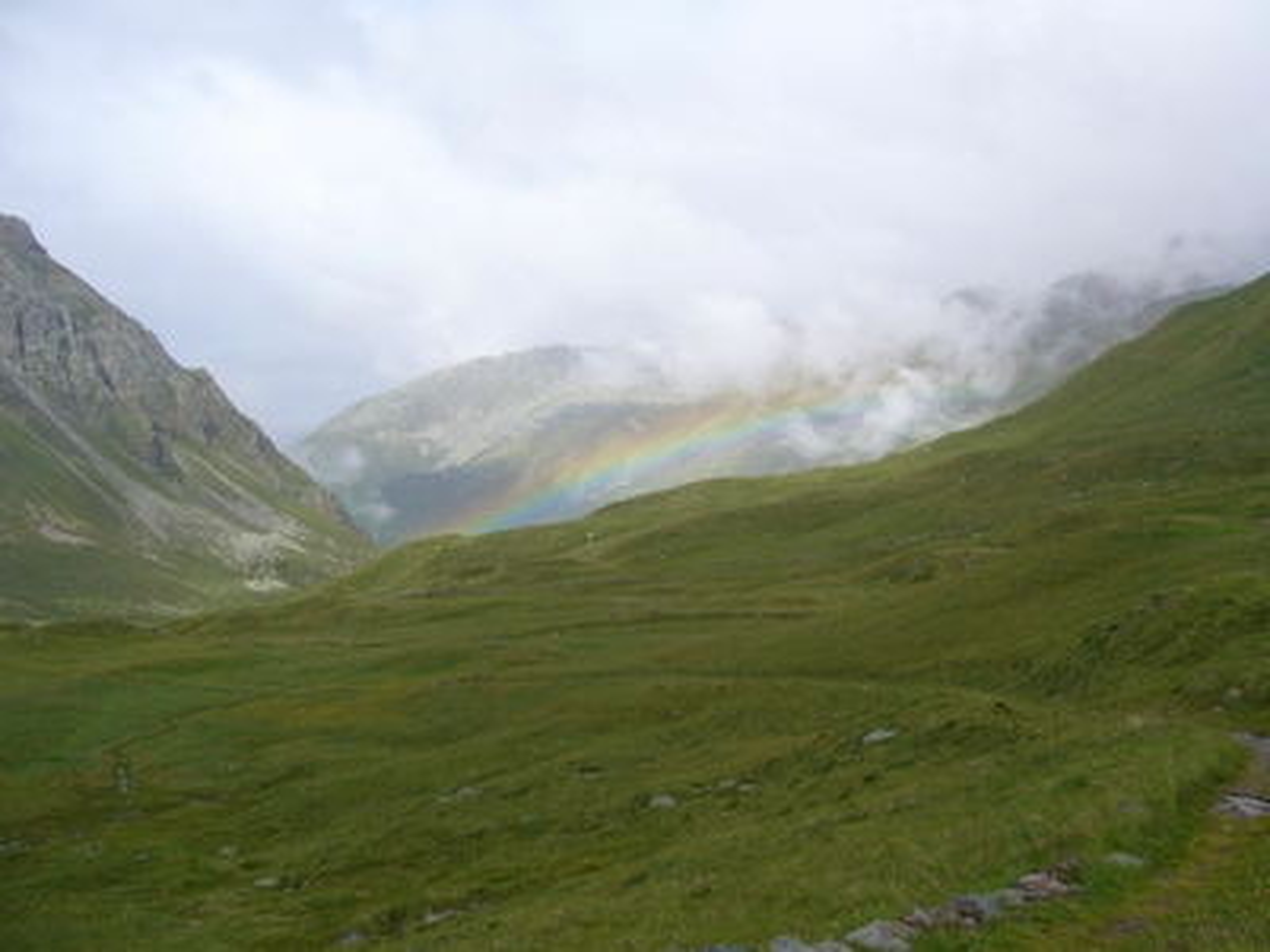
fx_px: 1284
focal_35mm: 35
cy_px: 476
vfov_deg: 40.7
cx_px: 635
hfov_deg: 52.6
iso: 80
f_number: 5.6
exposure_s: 1/250
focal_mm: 5.8
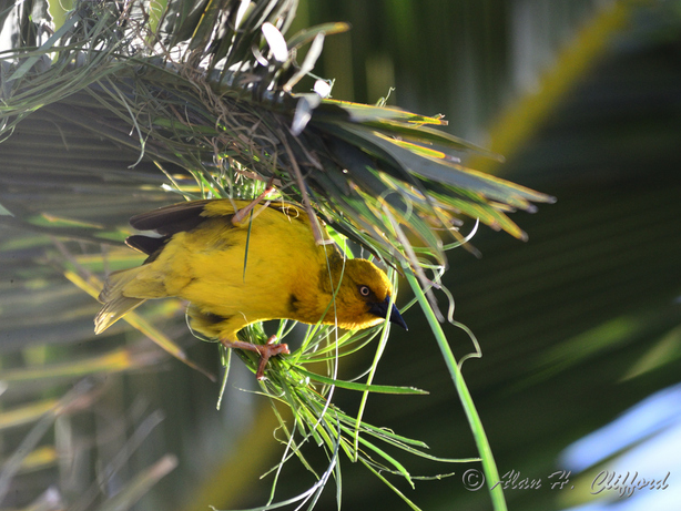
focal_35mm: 656
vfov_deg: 2.3
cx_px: 313
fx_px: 12911
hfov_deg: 3.0
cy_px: 256
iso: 640
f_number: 5.6
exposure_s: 1/800
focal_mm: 400
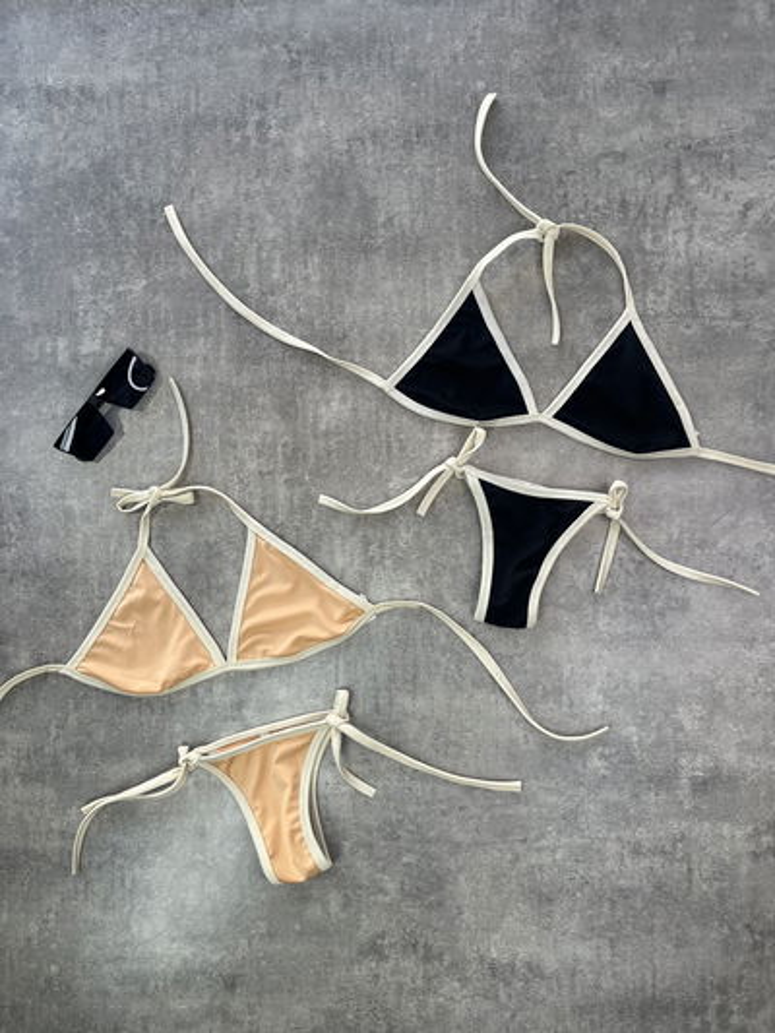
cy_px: 516
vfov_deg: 67.3
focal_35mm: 26
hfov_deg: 53.1
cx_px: 388
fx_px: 776
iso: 40
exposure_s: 1/191
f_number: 1.6
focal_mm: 5.1
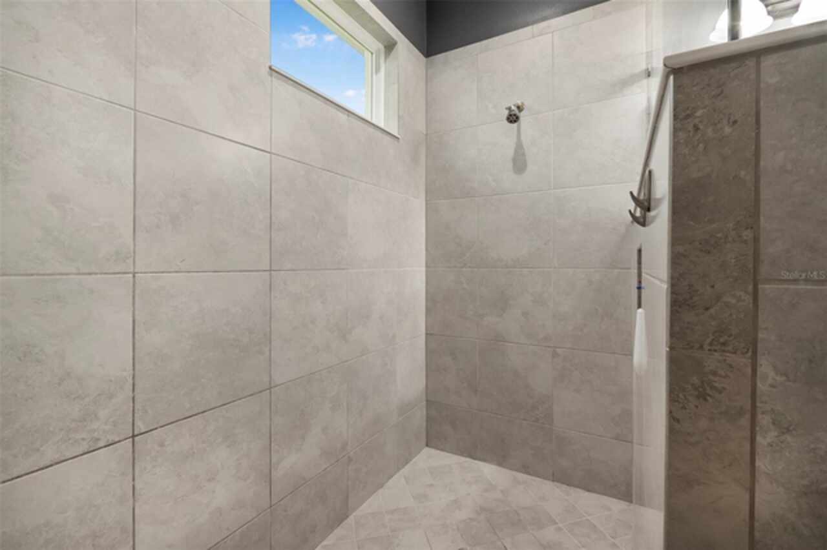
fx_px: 344
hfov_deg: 100.4
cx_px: 414
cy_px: 275
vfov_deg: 77.3
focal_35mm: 15
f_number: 9
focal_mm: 10
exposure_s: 1/8
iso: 320
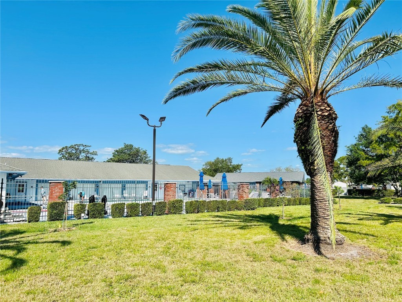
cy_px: 151
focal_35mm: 26
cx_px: 201
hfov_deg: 67.3
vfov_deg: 53.1
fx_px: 302
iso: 50
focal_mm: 5.7
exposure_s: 1/4831
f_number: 1.5
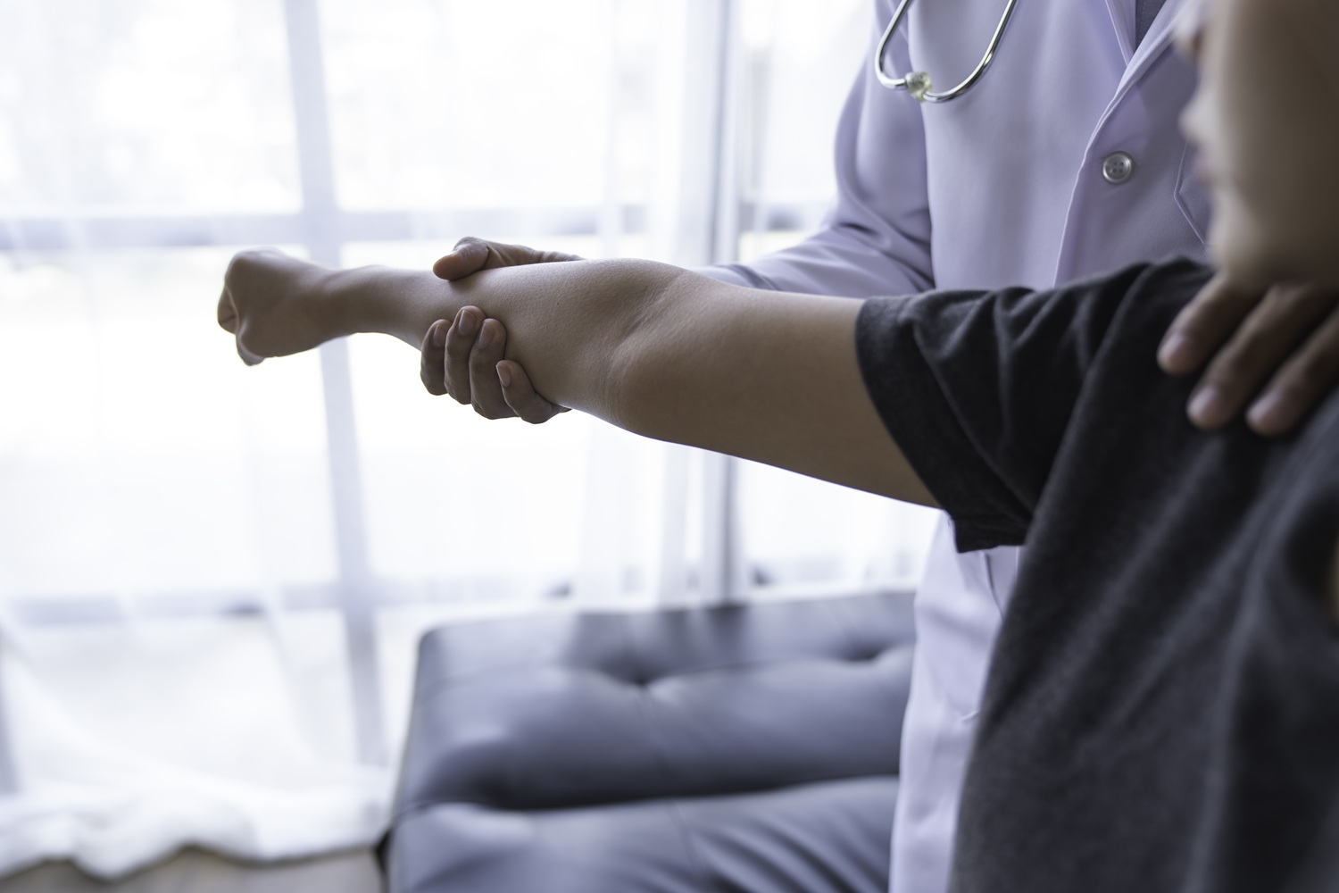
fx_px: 1265
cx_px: 670
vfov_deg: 38.9
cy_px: 446
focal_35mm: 34
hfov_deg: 55.8
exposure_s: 1/125
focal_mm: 34
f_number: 2.8
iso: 250
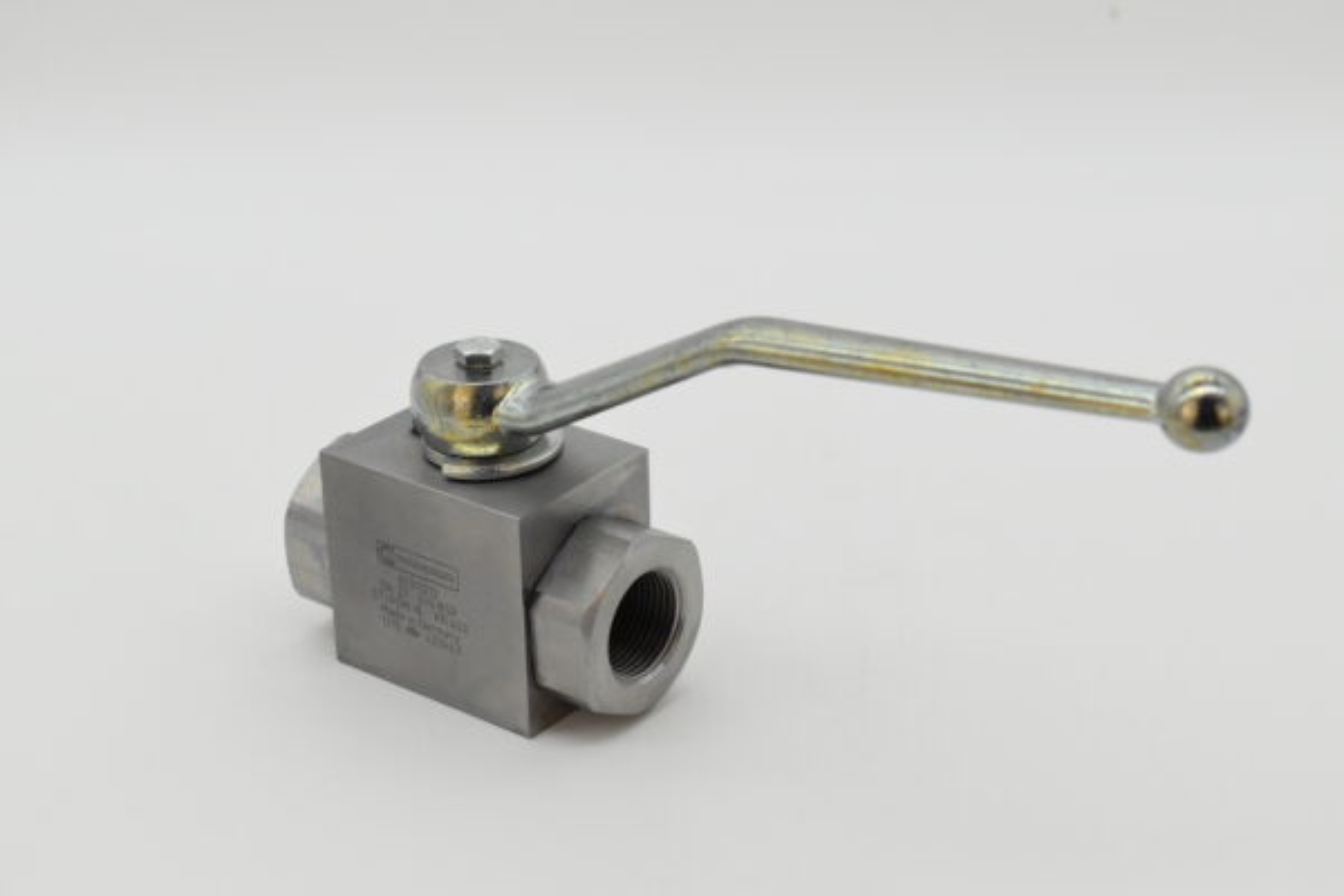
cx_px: 672
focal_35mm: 69
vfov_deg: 19.7
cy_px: 448
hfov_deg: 29.2
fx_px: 2576
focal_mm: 46
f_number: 8
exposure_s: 1/1600
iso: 1600
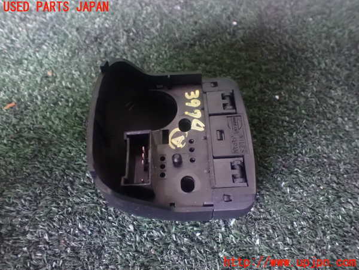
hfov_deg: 60.0
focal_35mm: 30
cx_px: 180
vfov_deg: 46.8
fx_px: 311
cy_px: 135
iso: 1600
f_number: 2.3
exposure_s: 1/20
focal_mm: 5.4
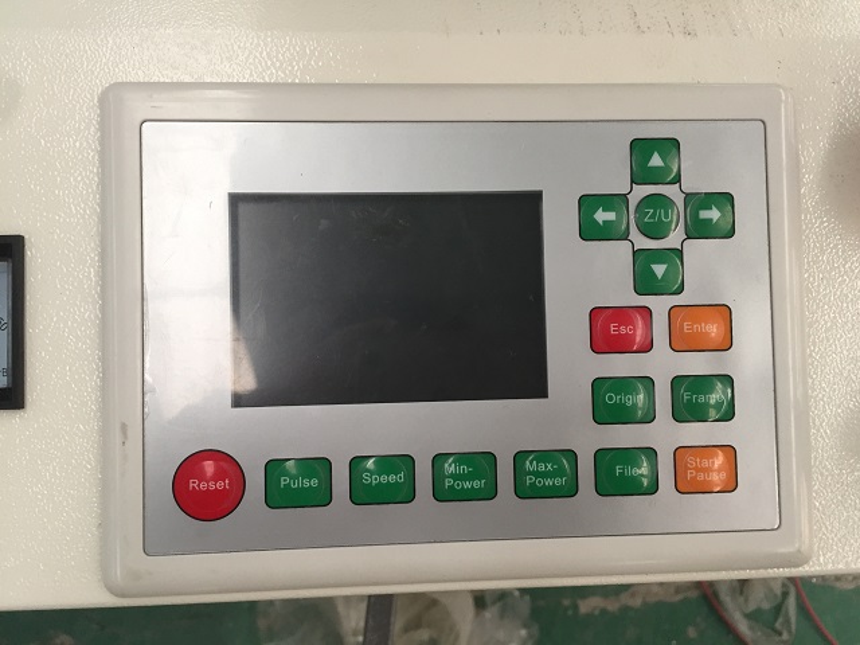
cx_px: 430
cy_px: 322
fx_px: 720
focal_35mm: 29
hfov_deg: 61.7
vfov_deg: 48.2
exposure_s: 1/33
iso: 80
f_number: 2.2
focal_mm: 4.15
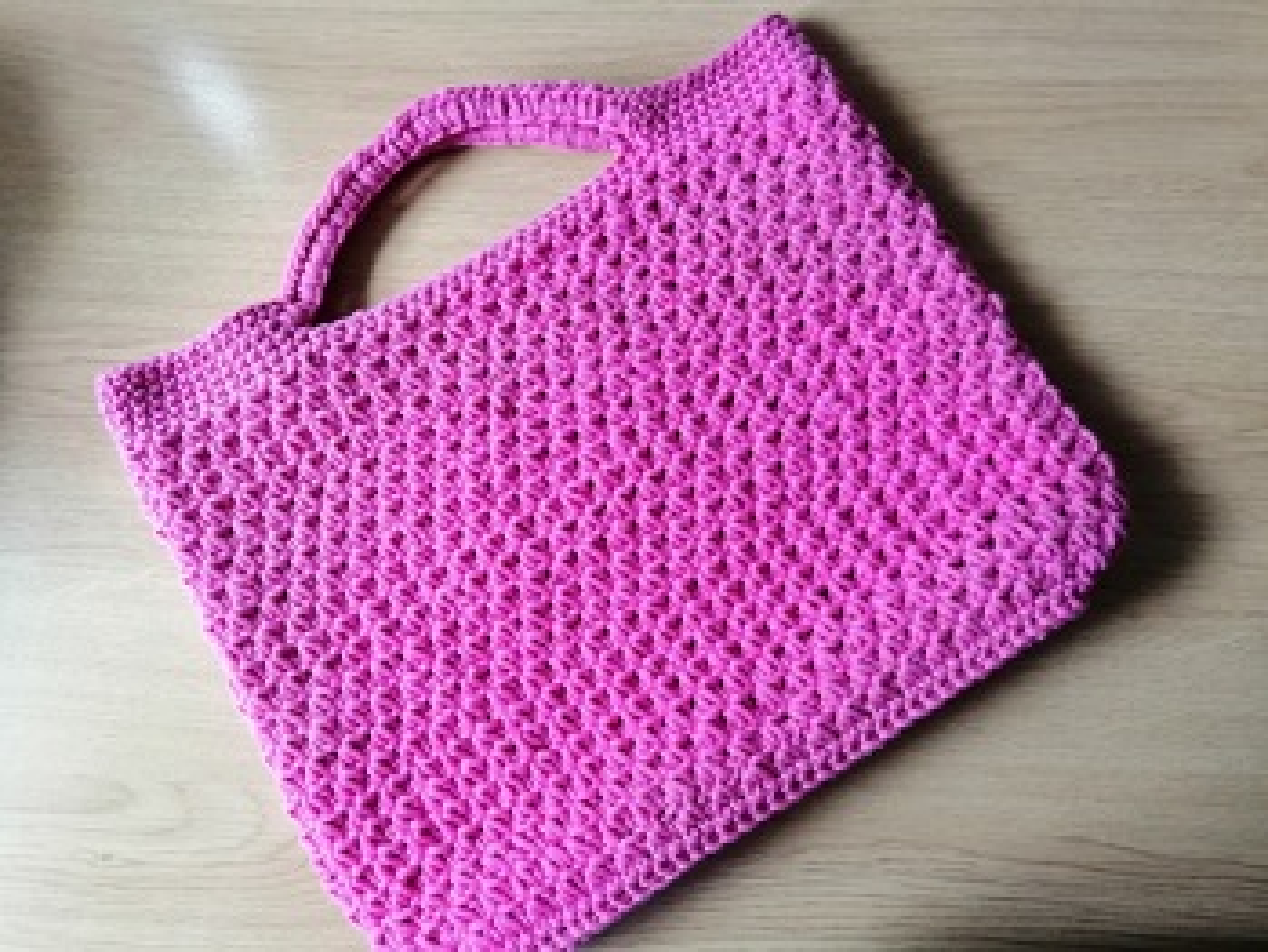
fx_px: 989
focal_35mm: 27
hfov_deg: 65.3
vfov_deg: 51.4
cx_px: 634
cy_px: 476
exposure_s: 1/33.3
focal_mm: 3.95
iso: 400
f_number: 1.8
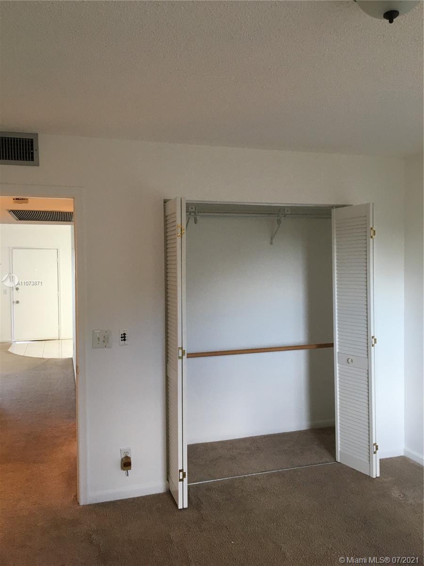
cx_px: 212
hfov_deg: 48.2
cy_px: 283
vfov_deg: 61.7
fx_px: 474
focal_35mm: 29
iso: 80
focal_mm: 4.15
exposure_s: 1/30
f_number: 2.2
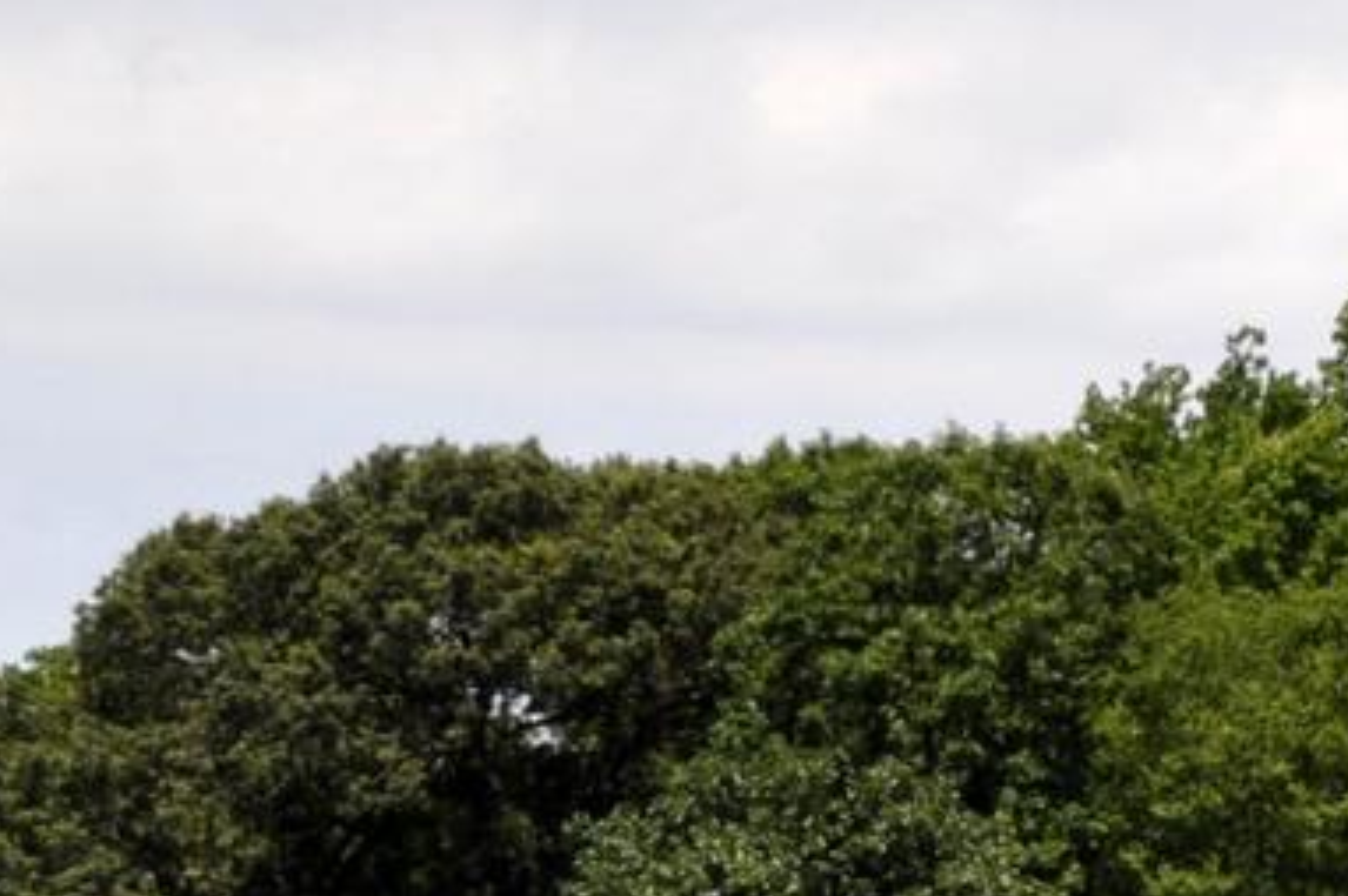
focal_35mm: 177
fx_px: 6622
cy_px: 787
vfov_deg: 7.7
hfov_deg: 9.8
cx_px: 3592
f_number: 11
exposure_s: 1/200
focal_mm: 22
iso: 200
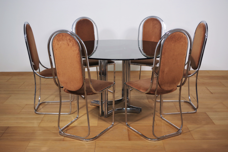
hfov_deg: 42.7
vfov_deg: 29.2
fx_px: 291
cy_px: 76
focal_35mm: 46
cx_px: 114
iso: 400
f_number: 4
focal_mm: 30.63
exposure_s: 1/60
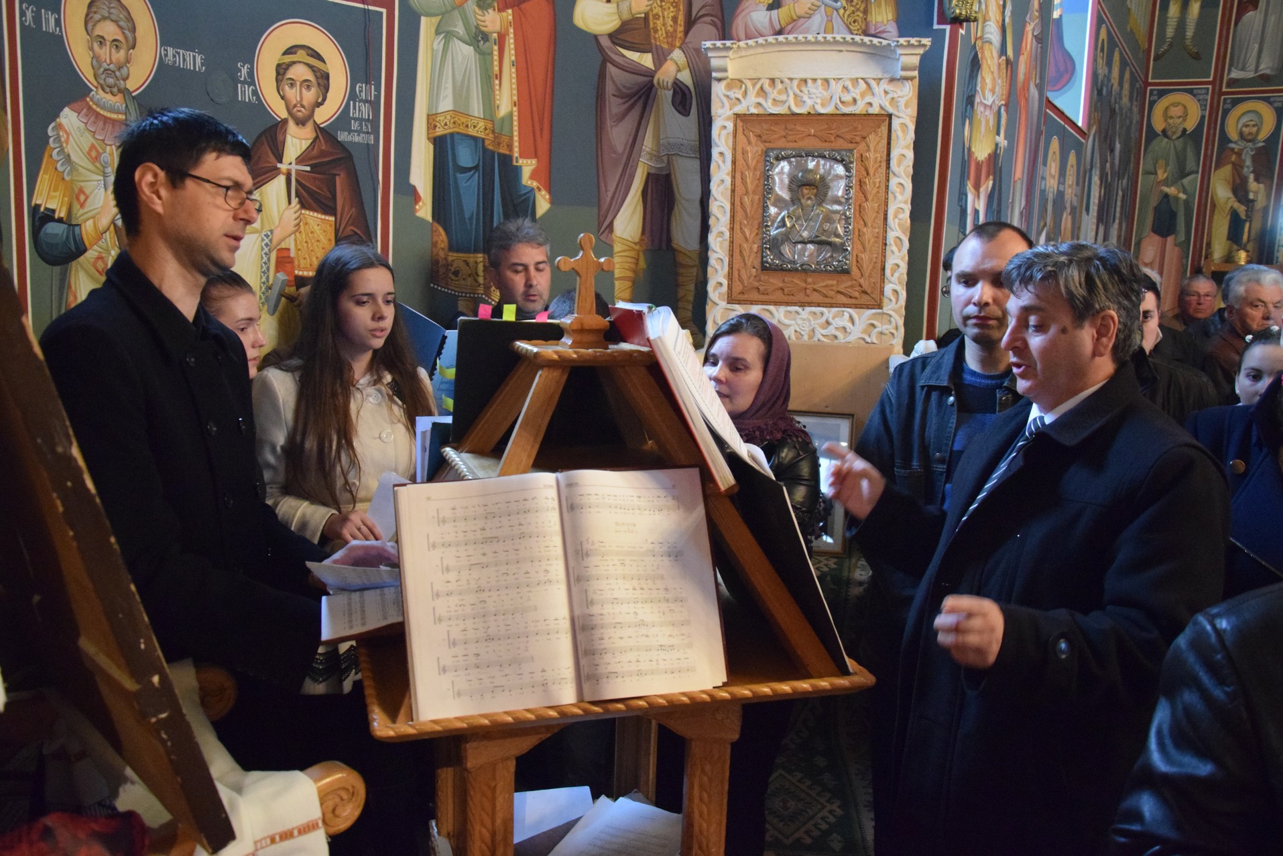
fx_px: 1123
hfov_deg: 59.5
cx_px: 642
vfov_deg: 41.7
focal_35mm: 32
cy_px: 428
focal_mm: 21
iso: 6400
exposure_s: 1/50
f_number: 3.8
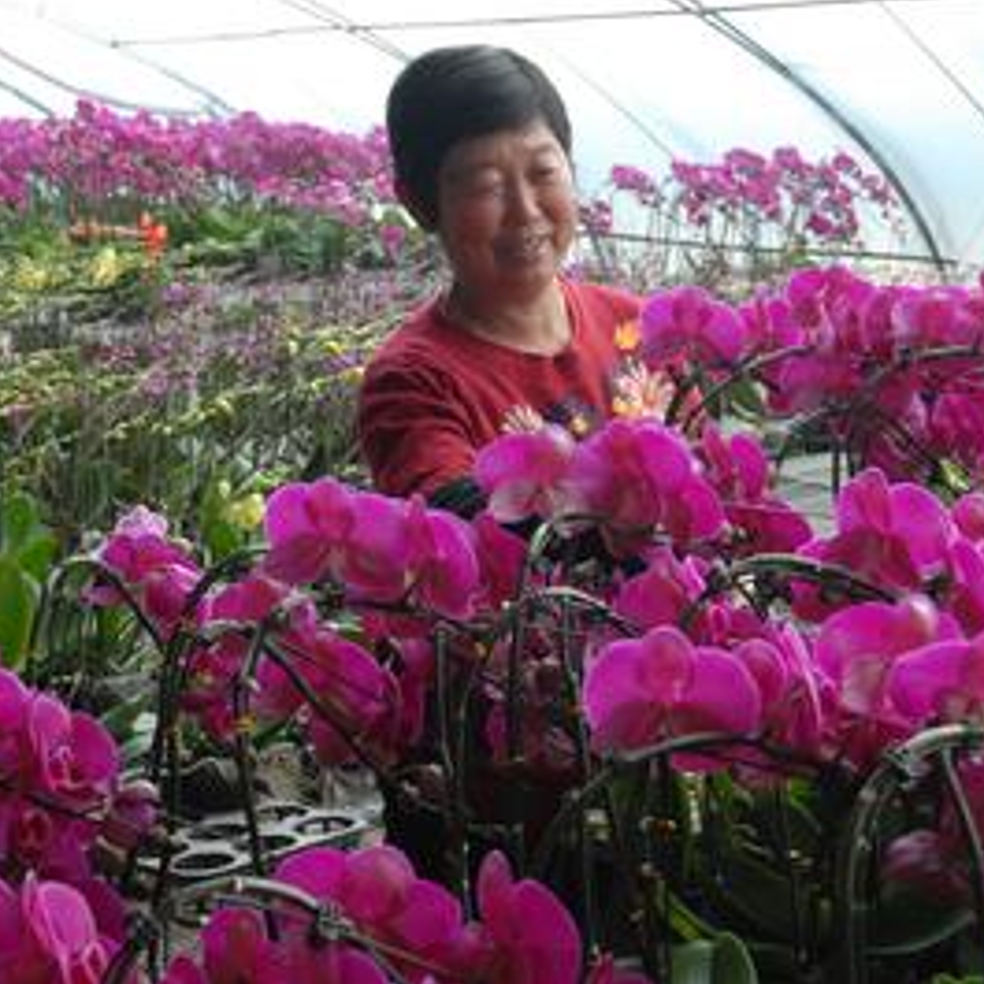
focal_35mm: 68
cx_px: 702
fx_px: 2175
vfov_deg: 25.5
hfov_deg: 25.3
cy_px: 488
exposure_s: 1/125
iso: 800
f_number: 8
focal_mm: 35
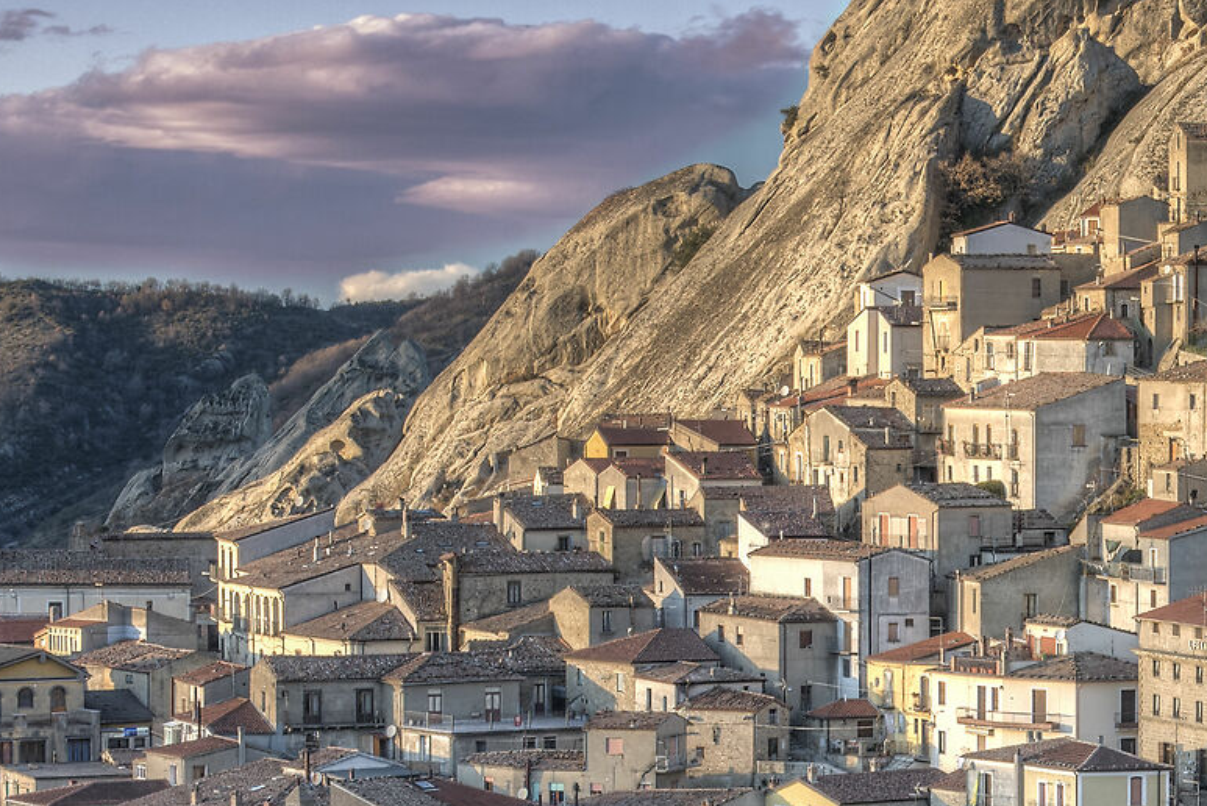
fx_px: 4997
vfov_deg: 9.2
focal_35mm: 149
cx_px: 1238
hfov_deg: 13.6
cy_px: 799
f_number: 11
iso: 100
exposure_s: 1/25
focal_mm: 48
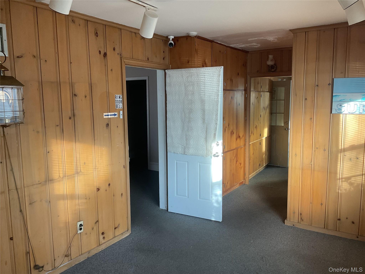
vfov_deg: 48.2
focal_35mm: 29
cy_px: 137
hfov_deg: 61.7
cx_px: 182
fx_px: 306
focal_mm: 3
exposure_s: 1/60
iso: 50
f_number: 1.8
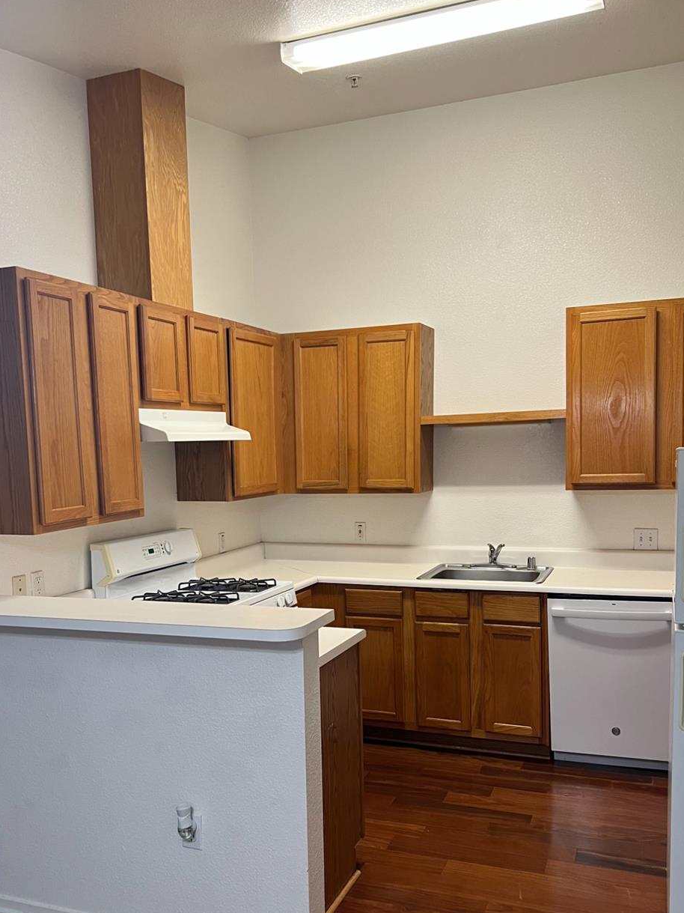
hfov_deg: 44.1
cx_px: 323
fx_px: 843
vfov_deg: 56.6
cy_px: 521
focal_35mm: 32
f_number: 1.5
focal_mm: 5.7
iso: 100
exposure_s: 1/60
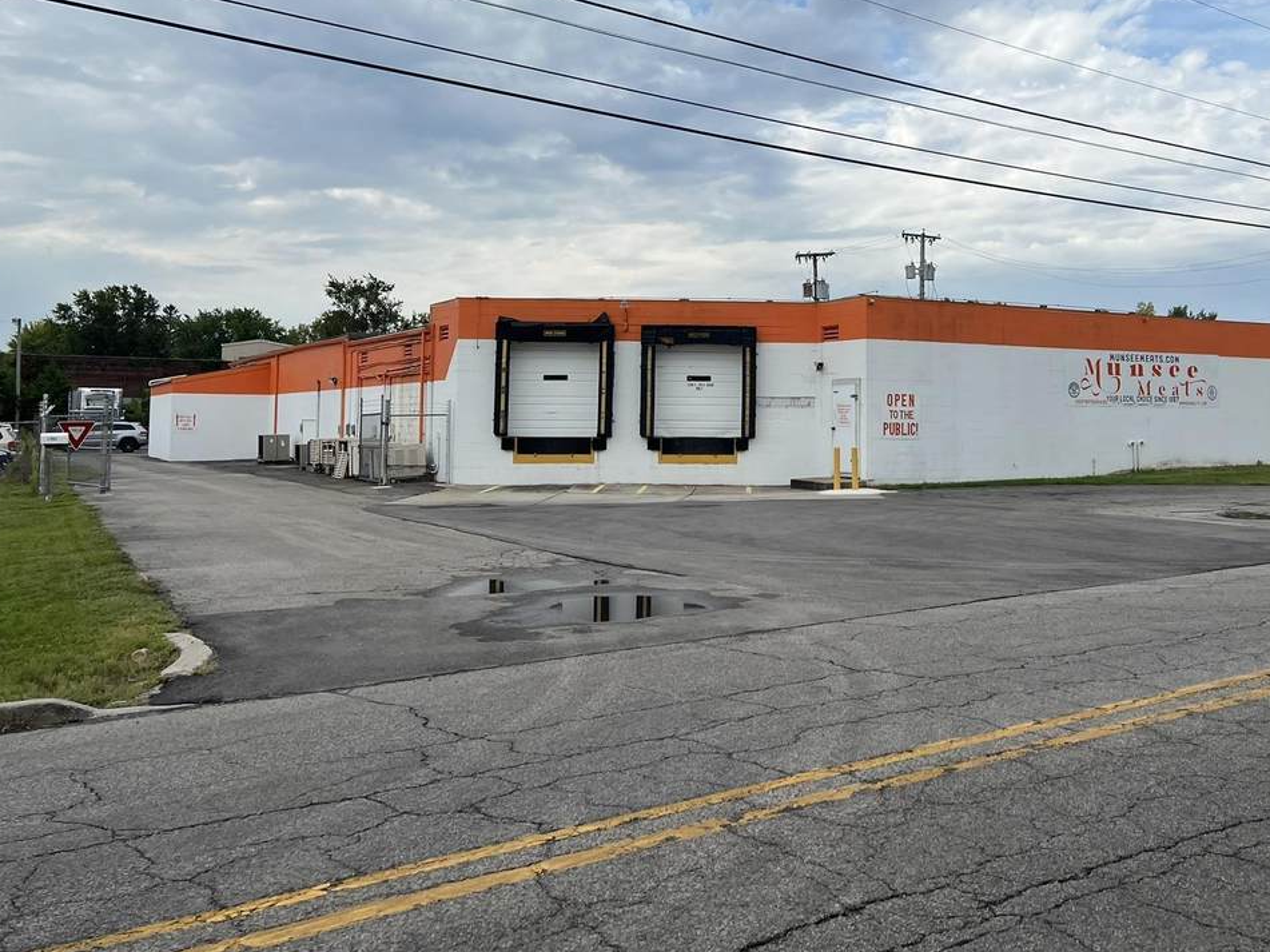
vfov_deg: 40.3
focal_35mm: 35
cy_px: 334
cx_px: 791
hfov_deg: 52.1
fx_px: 1284
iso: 50
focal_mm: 5.7
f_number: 1.5
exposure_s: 1/5319
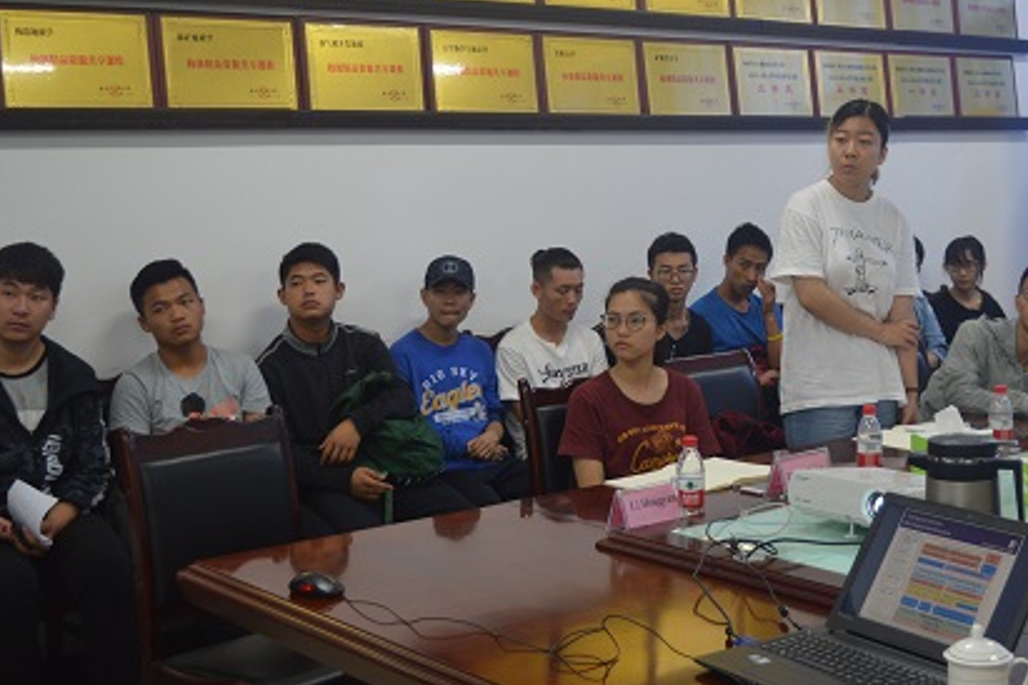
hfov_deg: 36.1
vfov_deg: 24.7
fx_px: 1563
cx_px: 678
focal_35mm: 55
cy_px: 265
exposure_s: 1/50
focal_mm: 25
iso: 400
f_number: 4
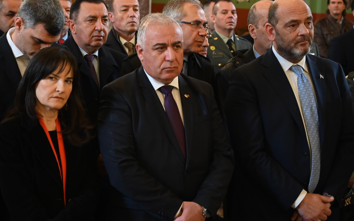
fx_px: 830
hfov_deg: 24.1
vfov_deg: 15.2
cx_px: 164
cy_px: 98
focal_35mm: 86
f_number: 4.5
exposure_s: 1/100
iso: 5000
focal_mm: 70
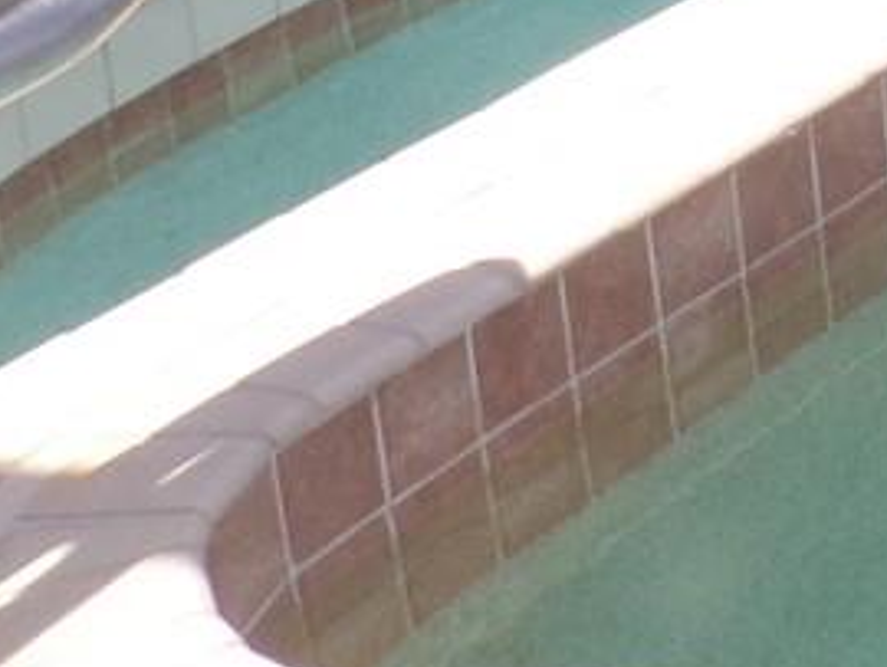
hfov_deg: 12.1
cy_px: -598
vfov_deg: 9.8
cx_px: 1879
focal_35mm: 142
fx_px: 3642
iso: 80
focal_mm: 4.3
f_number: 8
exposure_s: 1/60
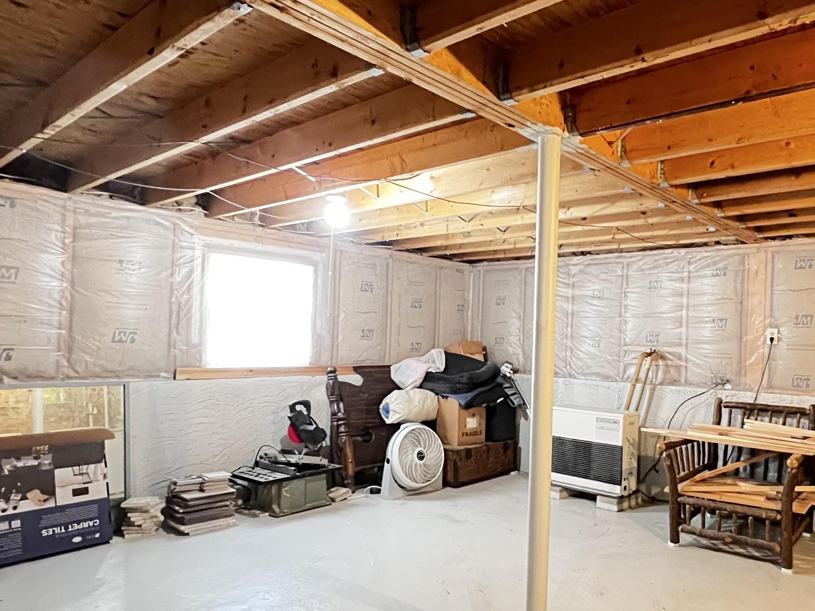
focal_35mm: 23
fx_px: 542
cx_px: 569
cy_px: 335
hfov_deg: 70.8
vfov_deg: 58.8
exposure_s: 1/30
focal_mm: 1.57
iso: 1600
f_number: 1.8
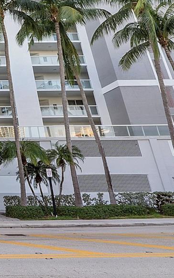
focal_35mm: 42
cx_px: -103
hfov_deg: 23.1
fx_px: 319
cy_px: 48
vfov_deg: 44.4
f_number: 9
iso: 200
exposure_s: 1/125
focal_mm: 10
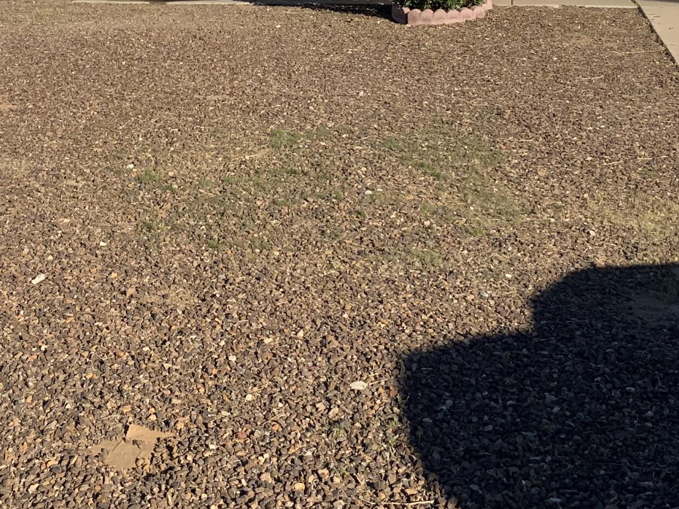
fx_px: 1373
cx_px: 231
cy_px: 34
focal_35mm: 70
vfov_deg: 20.5
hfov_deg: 27.6
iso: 20
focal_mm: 3
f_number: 1.8
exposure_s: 1/2227
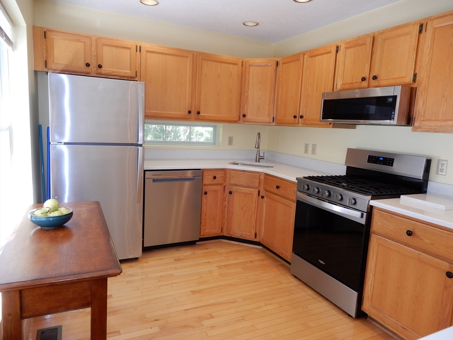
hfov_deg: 71.6
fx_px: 314
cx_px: 226
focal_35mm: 24
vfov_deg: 56.8
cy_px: 170
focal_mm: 4.3
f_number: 3.4
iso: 160
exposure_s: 1/30
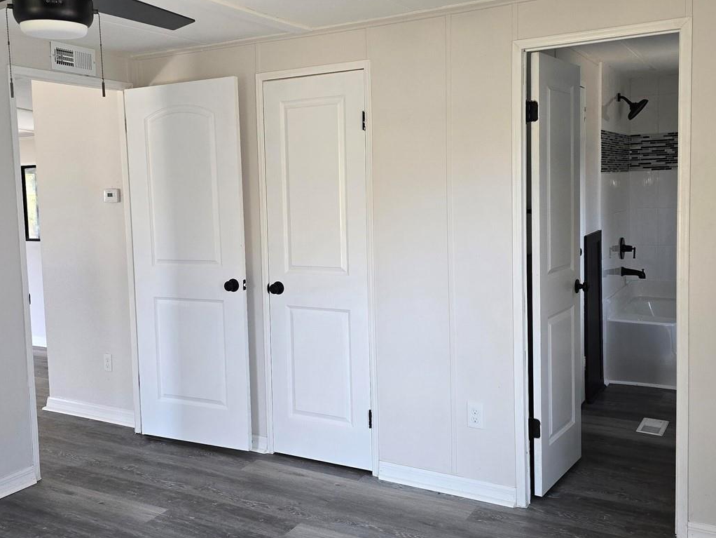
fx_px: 745
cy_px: 248
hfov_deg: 51.1
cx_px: 301
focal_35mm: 36
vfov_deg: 39.6
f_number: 1.7
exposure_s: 1/60
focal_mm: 6.3
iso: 64
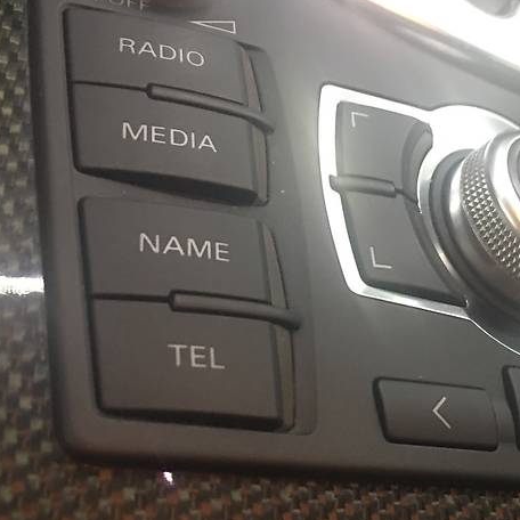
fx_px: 765
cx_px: 376
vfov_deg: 37.4
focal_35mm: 45
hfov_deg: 36.8
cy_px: 322
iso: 100
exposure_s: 1/10
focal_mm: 4.2
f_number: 2.2
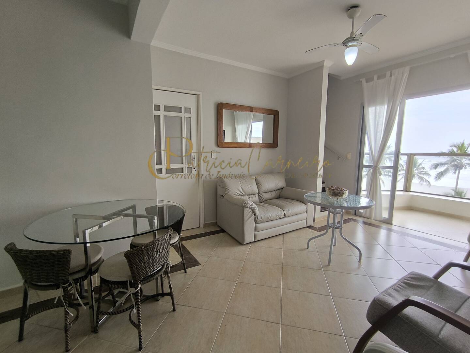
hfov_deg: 94.5
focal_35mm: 16
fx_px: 217
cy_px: 176
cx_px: 235
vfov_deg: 78.1
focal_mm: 1.65
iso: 64
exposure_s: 1/120
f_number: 2.2
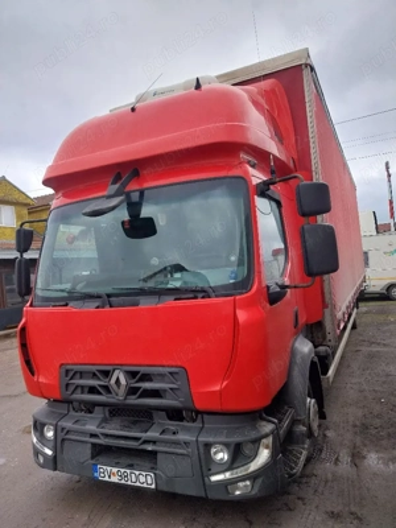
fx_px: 397
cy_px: 264
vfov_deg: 67.3
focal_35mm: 26
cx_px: 198
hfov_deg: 53.1
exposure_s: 1/100
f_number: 1.8
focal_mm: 4
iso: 50
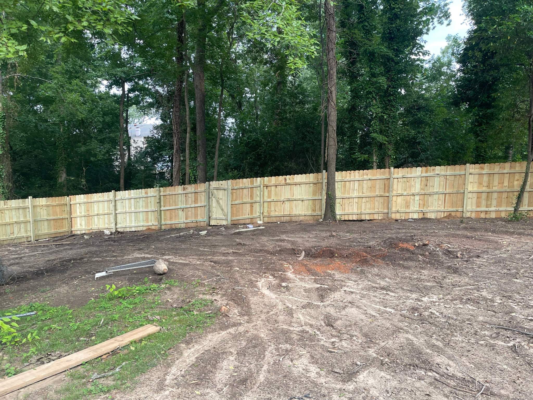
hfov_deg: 67.3
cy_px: 200
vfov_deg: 53.1
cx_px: 266
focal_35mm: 26
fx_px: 400
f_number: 1.6
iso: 64
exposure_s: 1/121
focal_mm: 5.1
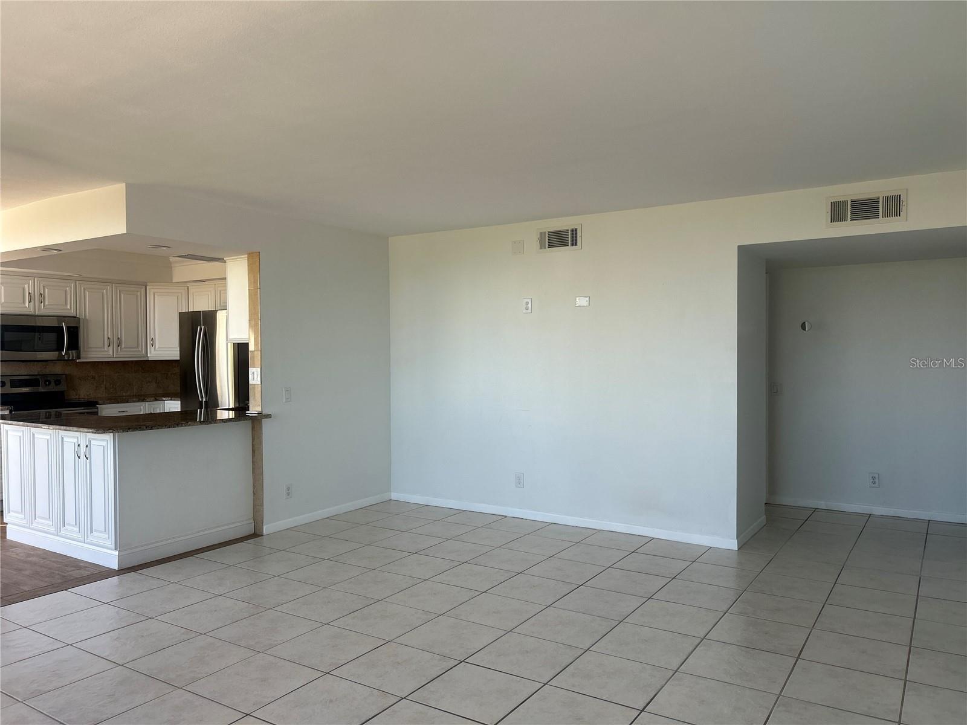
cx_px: 484
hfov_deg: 67.3
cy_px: 362
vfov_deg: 53.1
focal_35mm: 26
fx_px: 726
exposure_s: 1/274
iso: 40
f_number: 1.5
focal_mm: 5.7
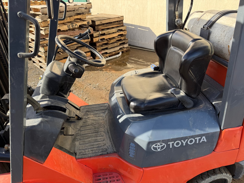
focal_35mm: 24
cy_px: 92
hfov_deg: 71.6
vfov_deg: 56.8
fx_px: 169
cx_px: 122
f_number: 1.78
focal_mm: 6.76
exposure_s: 1/931
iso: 80
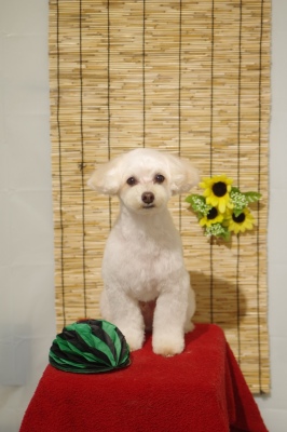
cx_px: 144
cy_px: 216
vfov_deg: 21.7
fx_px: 1126
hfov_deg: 14.5
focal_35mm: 94
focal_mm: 63
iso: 320
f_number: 2.8
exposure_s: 1/125
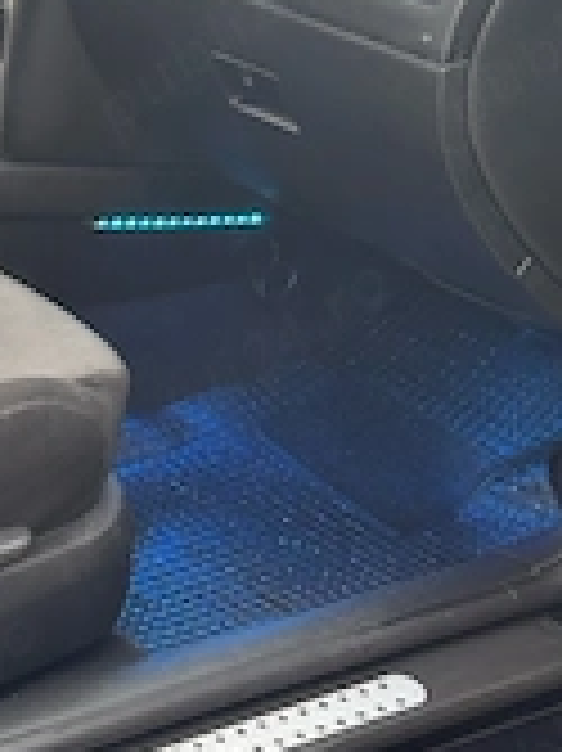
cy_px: 77
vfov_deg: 16.9
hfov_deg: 12.7
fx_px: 2493
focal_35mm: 115
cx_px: -18
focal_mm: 6.86
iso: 80
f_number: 1.78
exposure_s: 1/99
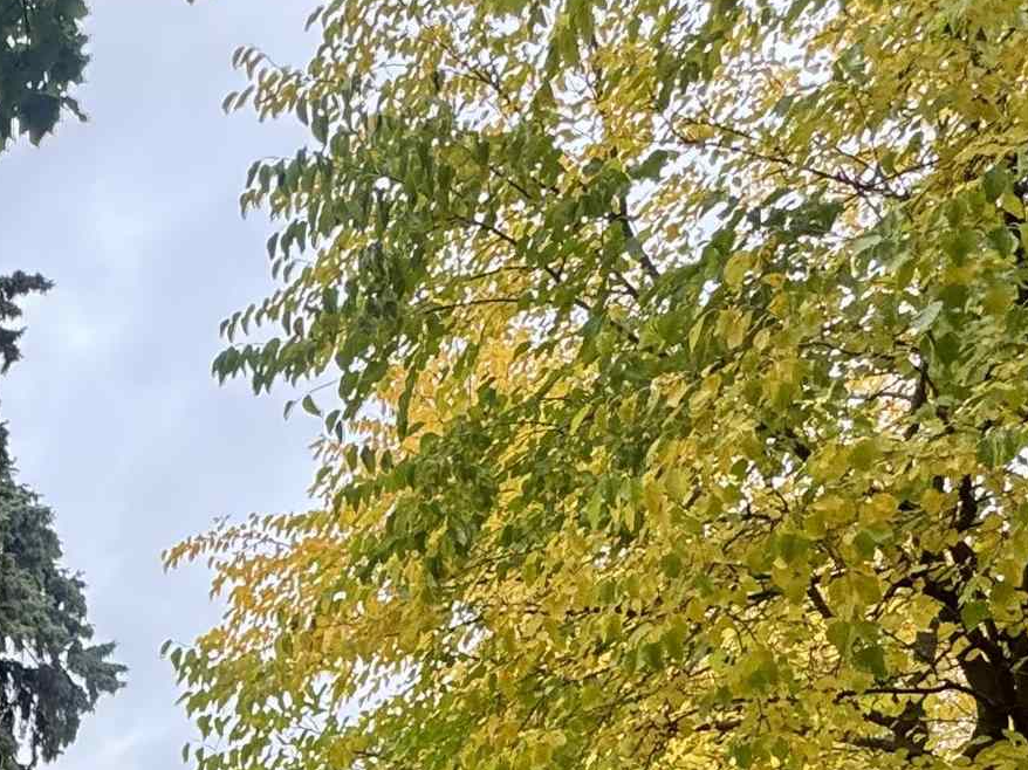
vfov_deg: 24.9
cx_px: -279
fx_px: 1455
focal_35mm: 49
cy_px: 1054
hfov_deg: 31.1
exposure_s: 1/284
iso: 40
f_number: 2.2
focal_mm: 2.22
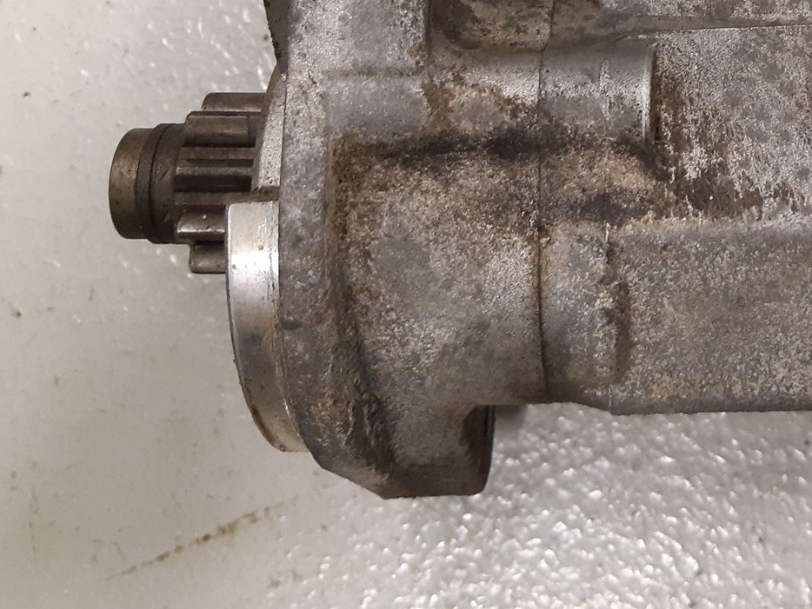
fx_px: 1337
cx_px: 746
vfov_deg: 24.4
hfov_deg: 32.0
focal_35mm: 57
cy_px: -14
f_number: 1.7
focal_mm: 3.93
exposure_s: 1/50
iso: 250
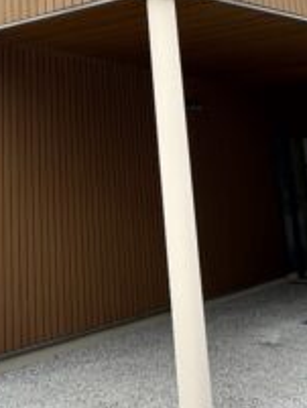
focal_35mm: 58
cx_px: 54
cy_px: -40
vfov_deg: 29.9
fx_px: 685
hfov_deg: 24.8
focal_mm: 2.22
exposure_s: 1/482
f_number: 2.2
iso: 40
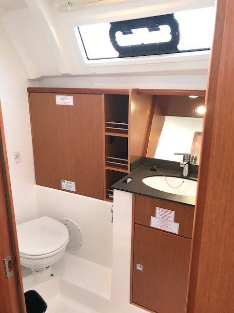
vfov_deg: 63.4
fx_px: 252
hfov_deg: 49.7
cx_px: 117
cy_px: 156
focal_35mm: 28
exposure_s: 1/23
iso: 32
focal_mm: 3.99
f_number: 1.8
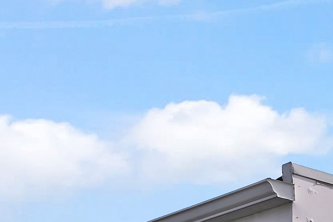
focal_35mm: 71
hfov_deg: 15.3
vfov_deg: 16.0
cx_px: 796
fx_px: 657
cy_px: 412
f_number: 8
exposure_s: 1/640
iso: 400
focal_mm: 14
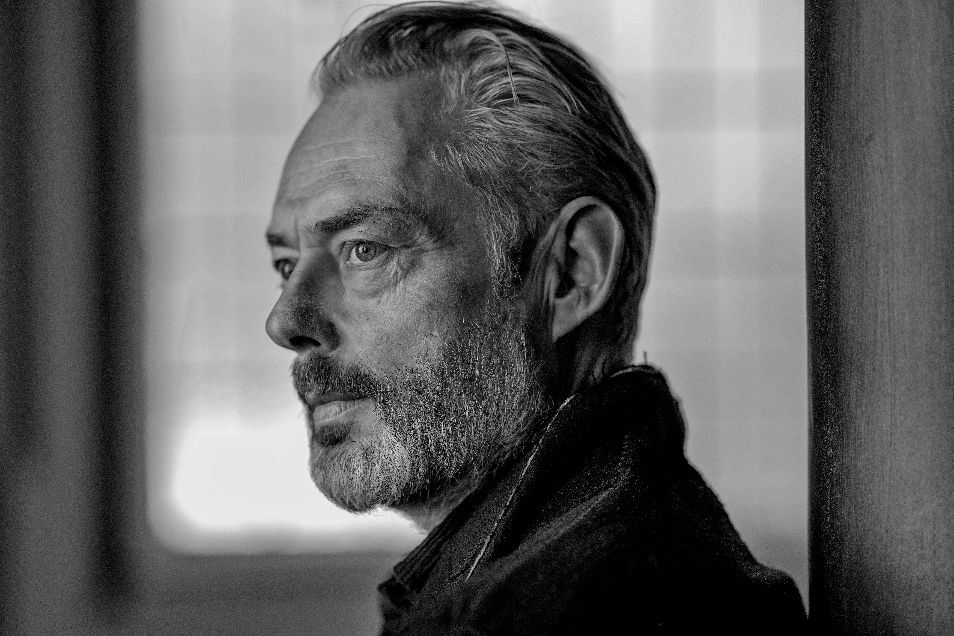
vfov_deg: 10.2
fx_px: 3578
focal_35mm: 135
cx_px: 477
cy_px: 318
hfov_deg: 15.2
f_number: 1.8
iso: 640
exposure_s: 1/200
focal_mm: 135
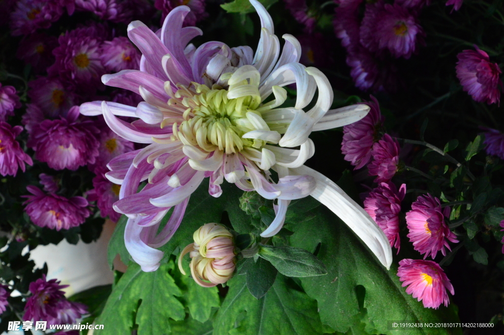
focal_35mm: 255
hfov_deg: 8.1
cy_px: 168
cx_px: 252
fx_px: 3567
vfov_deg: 5.4
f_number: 18
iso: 2200
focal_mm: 170
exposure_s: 1/250
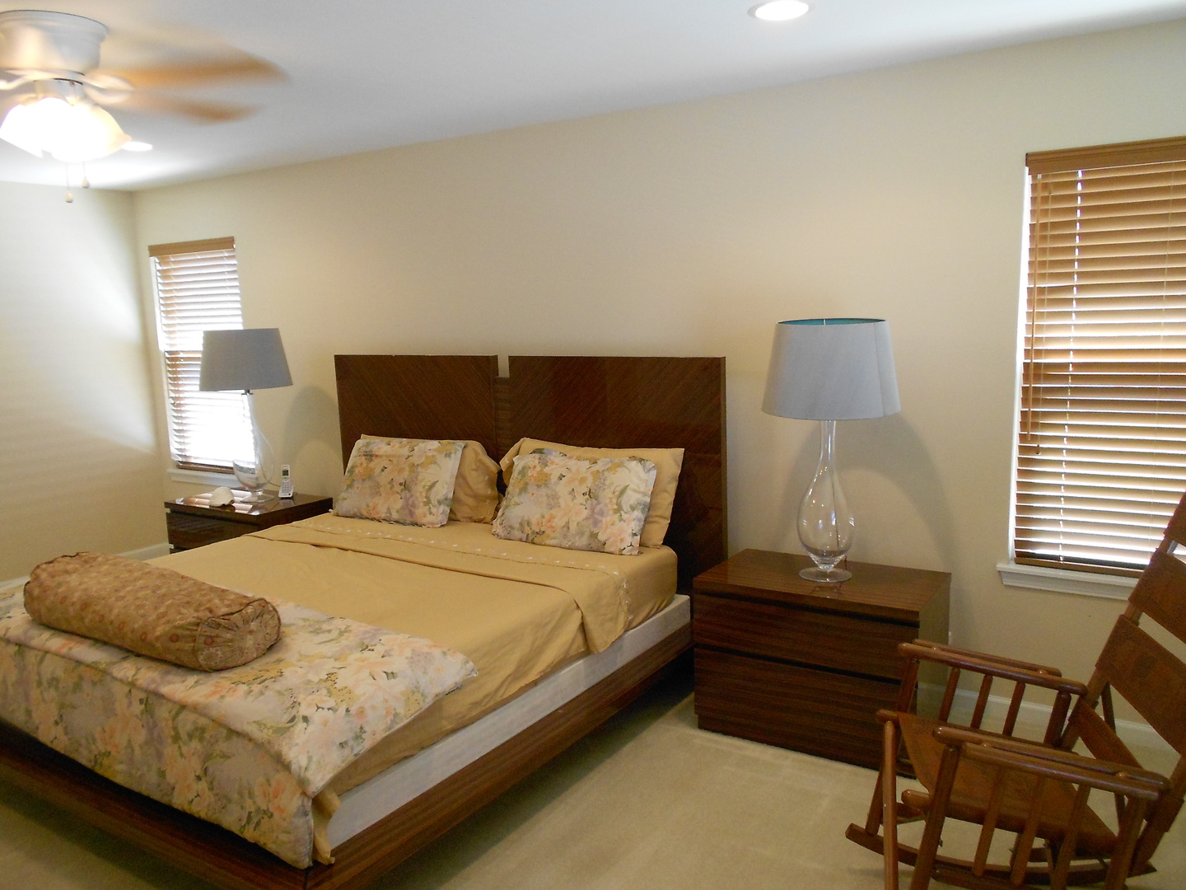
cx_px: 593
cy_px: 445
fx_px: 891
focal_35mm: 26
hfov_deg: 67.3
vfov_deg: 53.1
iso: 320
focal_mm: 4.6
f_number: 3.2
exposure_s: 1/30
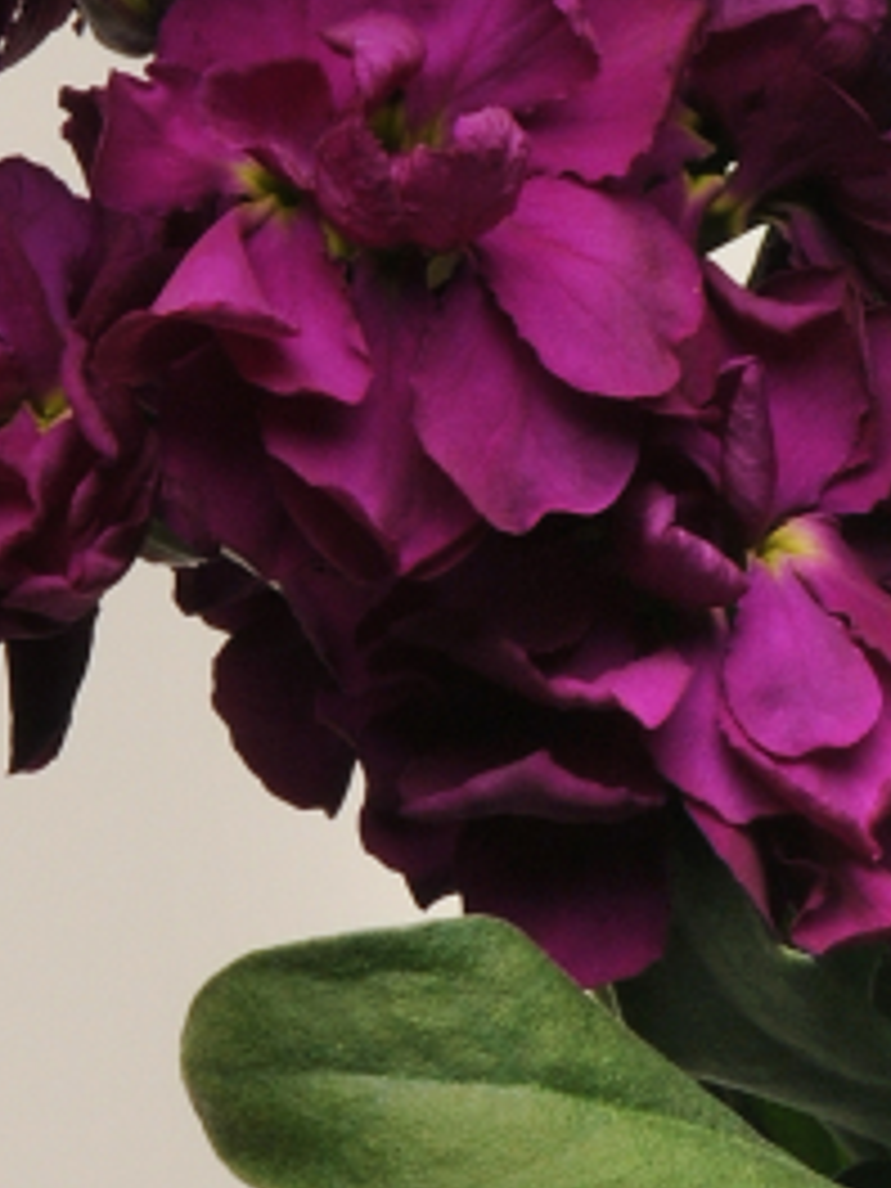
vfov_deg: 2.2
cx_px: 1613
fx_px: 31433
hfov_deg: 1.6
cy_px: 500
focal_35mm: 916
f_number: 16
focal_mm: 105
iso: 200
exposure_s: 1/60
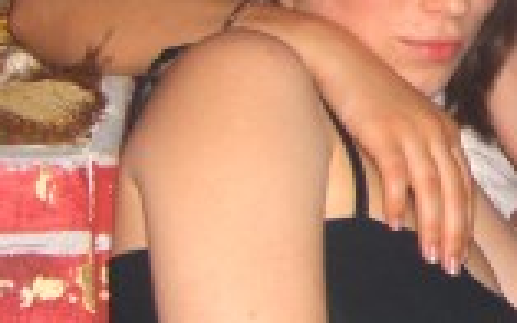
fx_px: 2169
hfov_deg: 13.1
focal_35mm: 154
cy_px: -30
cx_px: 665
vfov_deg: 8.4
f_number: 2.8
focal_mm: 7.9
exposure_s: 1/60
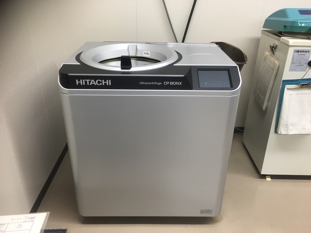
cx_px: 156
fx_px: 261
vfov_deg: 48.2
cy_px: 116
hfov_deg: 61.7
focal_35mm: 29
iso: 50
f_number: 2.2
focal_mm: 4.15
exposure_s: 1/30
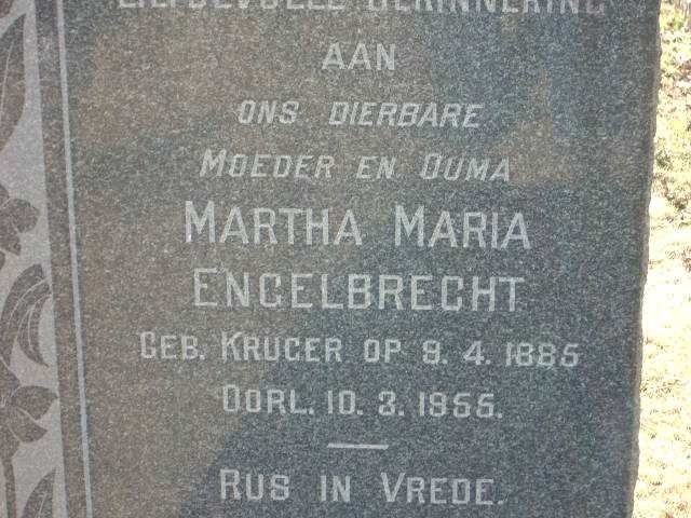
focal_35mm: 105
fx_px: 2096
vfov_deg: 14.1
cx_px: 346
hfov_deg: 18.7
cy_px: 259
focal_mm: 17.4
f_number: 4.8
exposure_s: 1/50
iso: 100
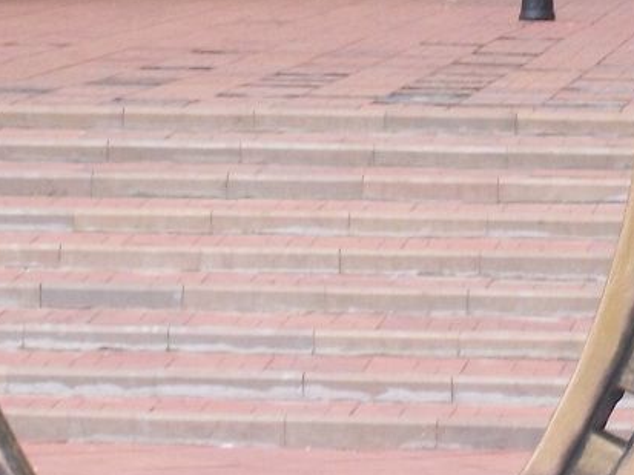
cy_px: -108
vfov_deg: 4.4
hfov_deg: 5.9
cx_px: 655
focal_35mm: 335
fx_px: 6130
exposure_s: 1/60
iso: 108
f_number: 4.8
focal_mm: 18
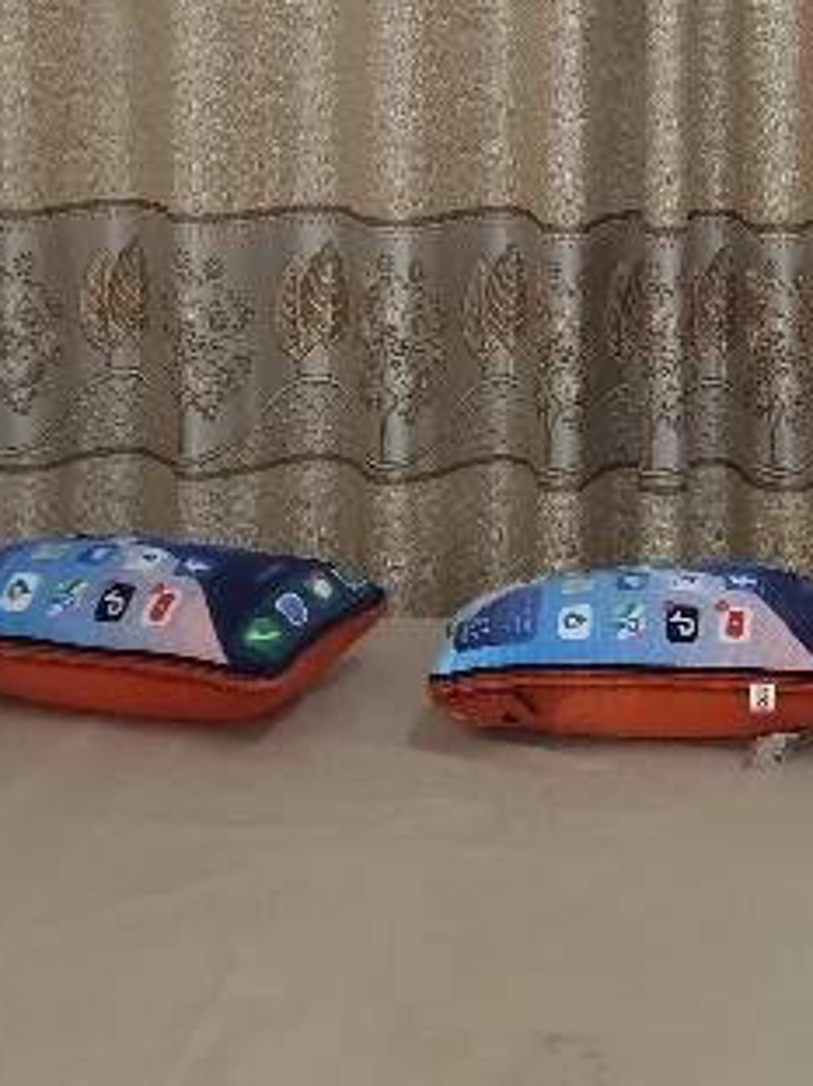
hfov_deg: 16.3
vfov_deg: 21.7
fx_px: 2789
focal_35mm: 89
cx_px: 757
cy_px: 192
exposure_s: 1/33
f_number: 1.79
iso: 213
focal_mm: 4.74
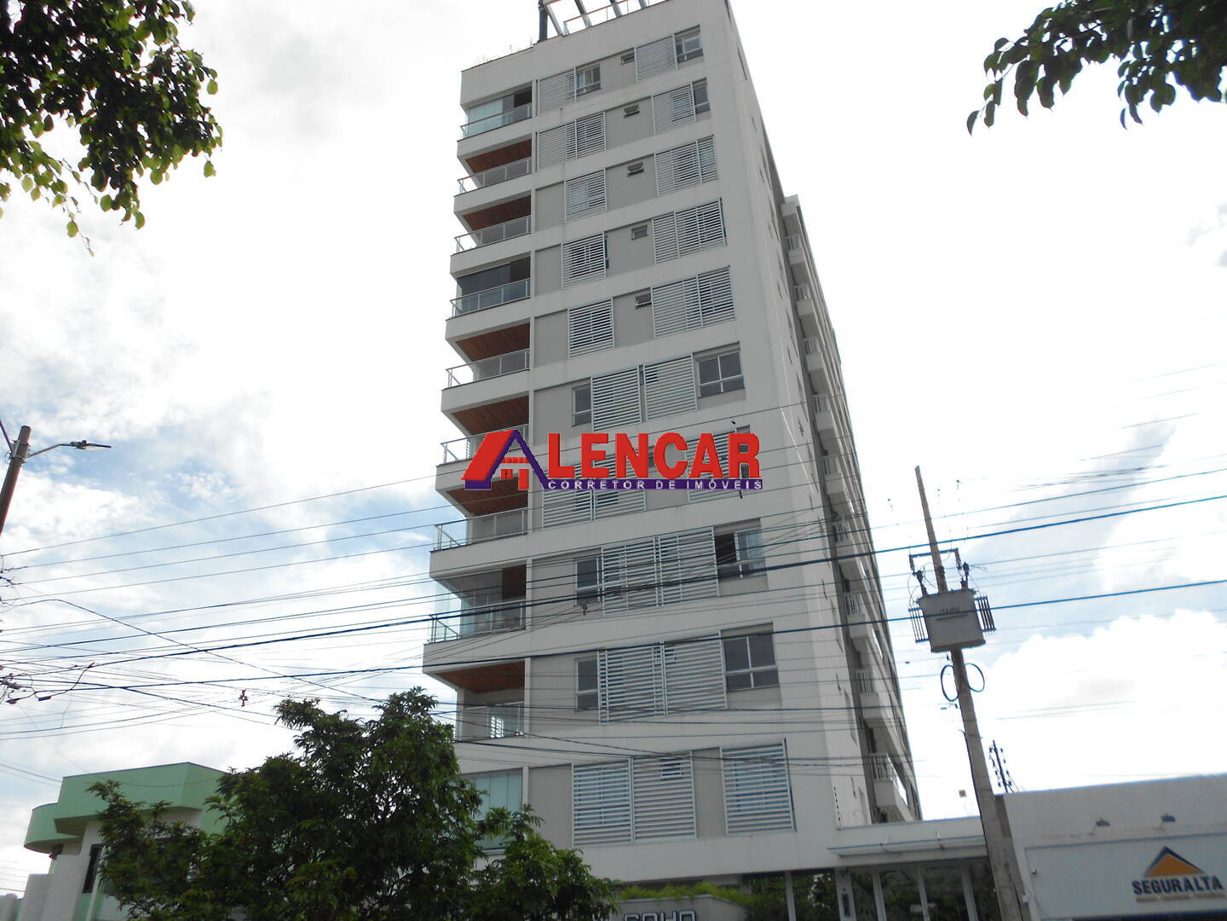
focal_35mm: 26
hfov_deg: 67.3
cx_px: 614
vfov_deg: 53.1
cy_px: 460
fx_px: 922
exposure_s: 1/1250
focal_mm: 4.6
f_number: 3.2
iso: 80
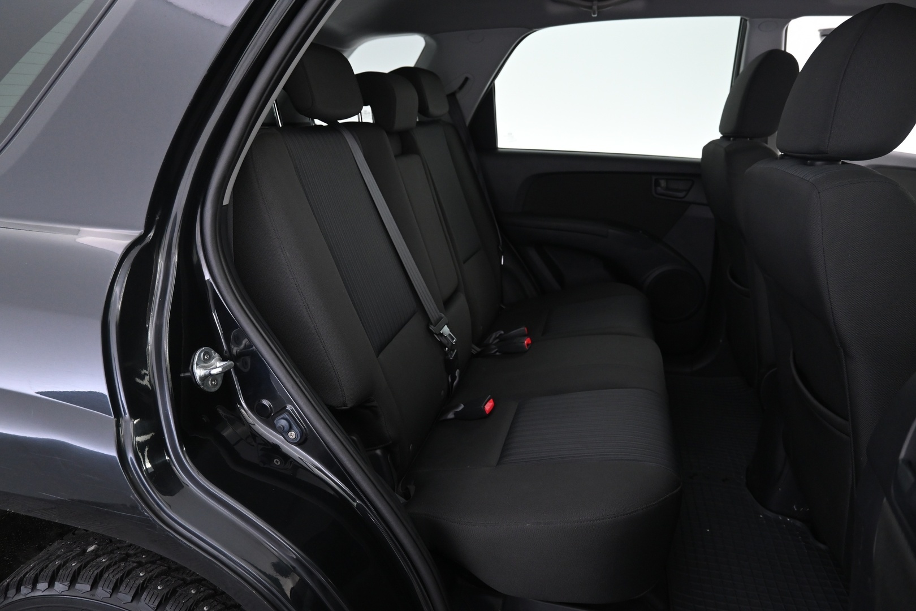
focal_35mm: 24
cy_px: 306
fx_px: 611
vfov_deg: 53.1
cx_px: 458
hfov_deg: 73.7
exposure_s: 1/25
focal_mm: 16
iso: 1100
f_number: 3.5
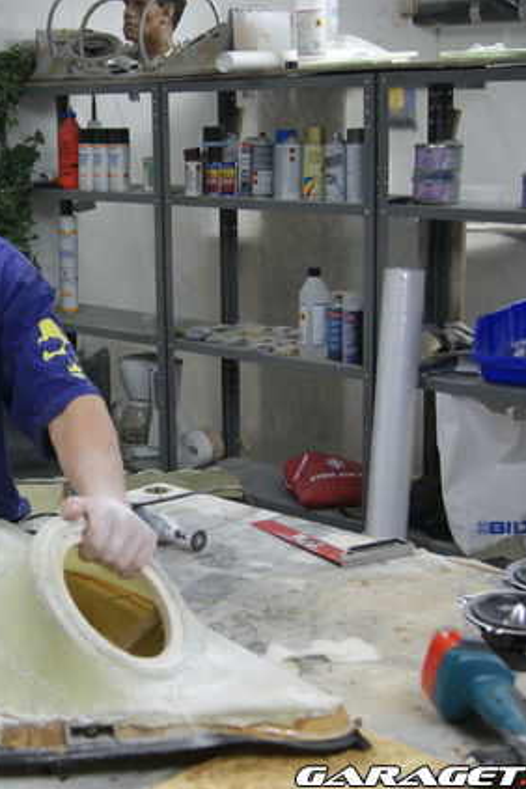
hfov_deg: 22.3
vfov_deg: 33.9
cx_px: 19
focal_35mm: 59
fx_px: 1293
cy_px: 396
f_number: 4
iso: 400
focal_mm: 26
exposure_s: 1/8
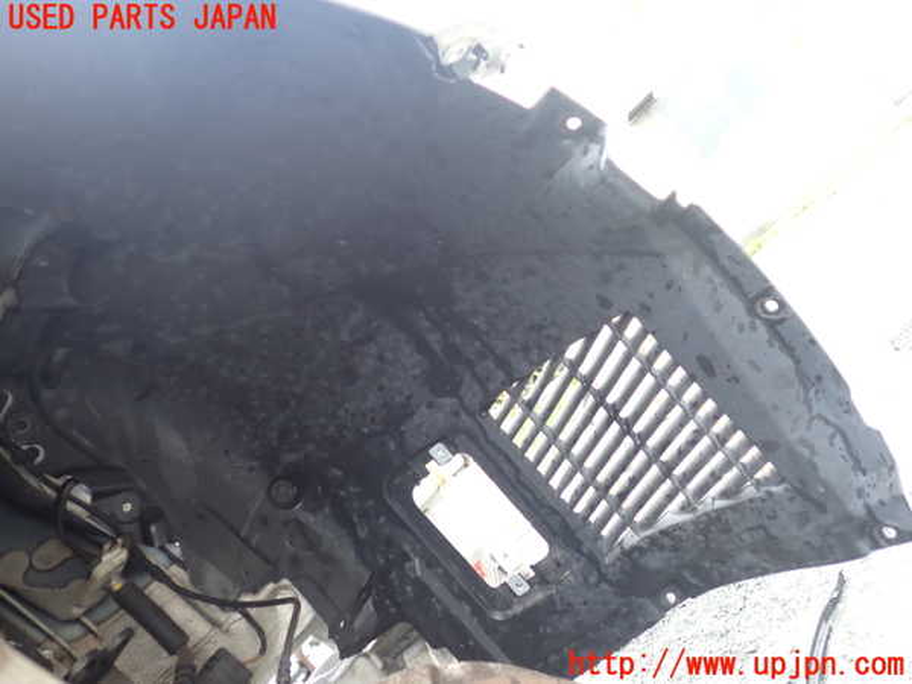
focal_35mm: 30
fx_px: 790
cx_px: 456
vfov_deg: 46.8
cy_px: 342
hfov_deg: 60.0
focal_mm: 5.4
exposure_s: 1/40
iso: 200
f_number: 2.3
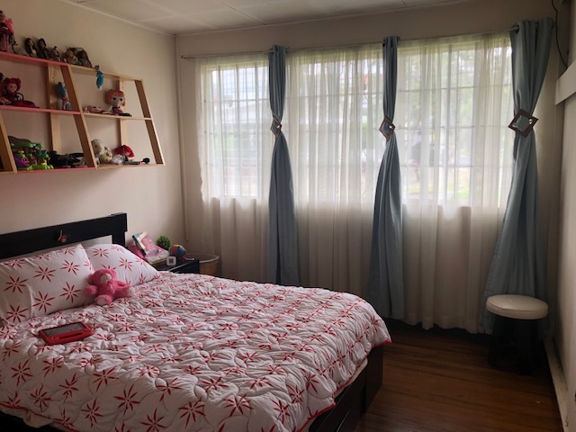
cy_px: 216
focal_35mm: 28
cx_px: 288
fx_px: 466
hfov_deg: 63.4
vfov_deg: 49.7
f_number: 1.8
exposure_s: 1/120
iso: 50
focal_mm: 3.99
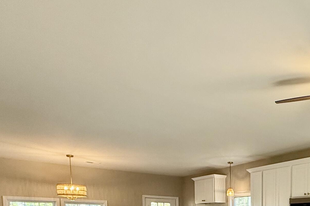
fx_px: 310
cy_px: 249
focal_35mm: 36
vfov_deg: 30.9
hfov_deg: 49.0
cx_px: 262
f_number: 2.2
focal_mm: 2.22
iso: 200
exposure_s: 1/120
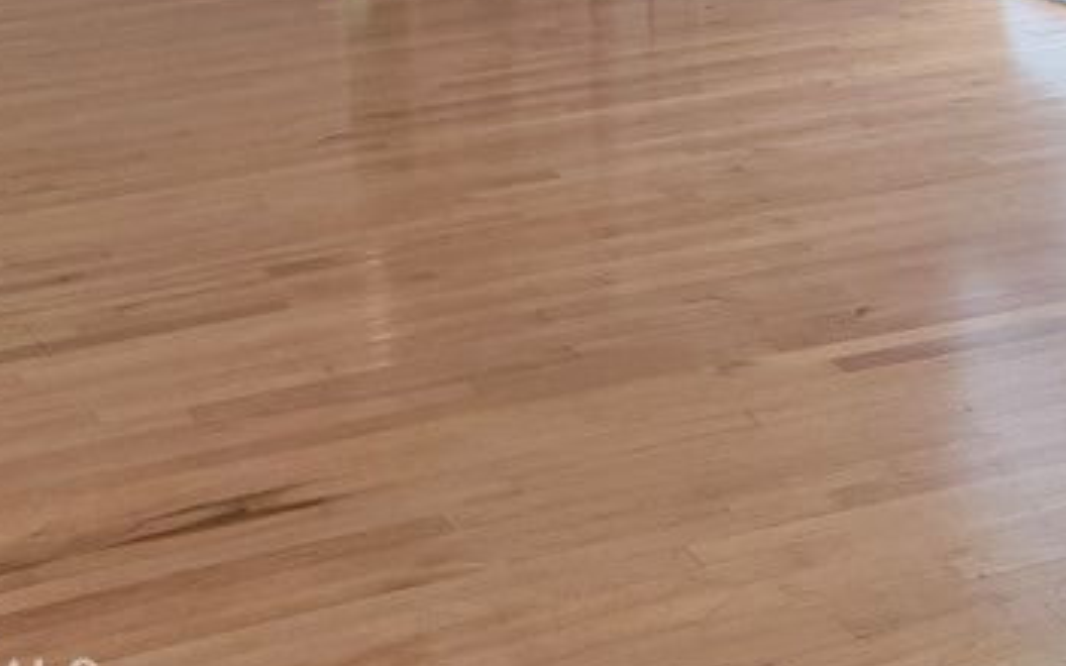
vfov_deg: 15.7
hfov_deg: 27.7
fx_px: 2150
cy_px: -433
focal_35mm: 74
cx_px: 706
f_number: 1.78
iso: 100
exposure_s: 1/831
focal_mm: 6.76
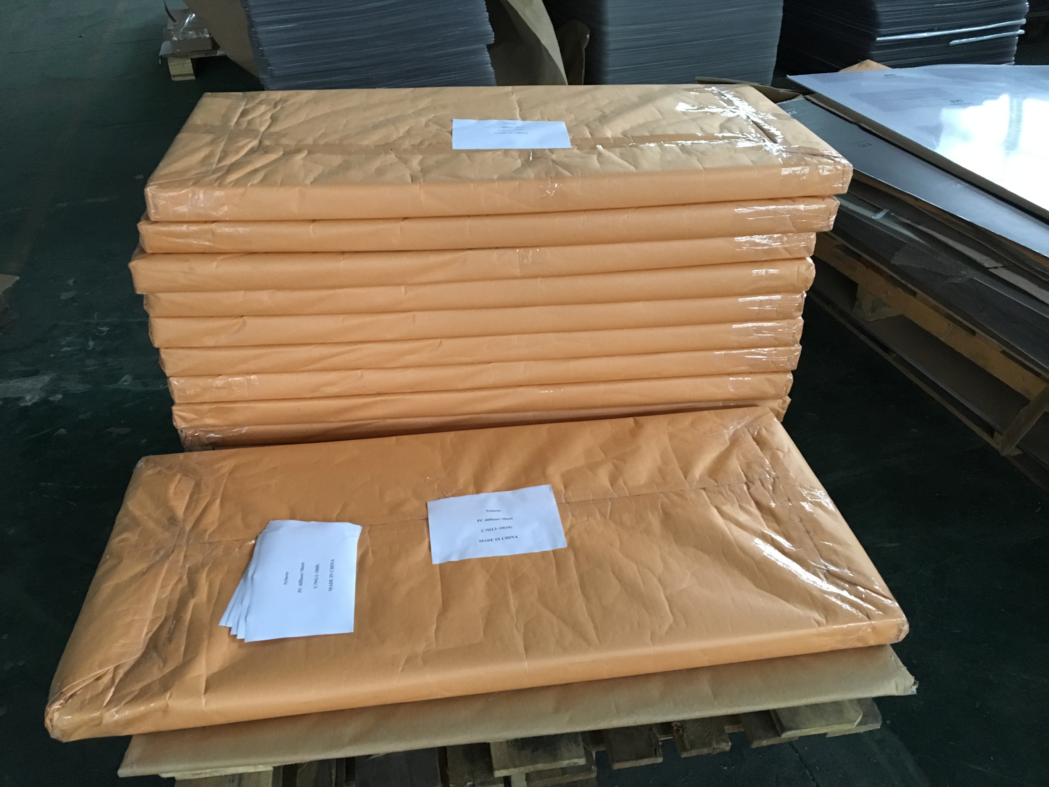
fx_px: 879
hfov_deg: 61.7
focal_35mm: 29
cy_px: 394
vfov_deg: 48.2
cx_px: 524
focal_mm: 4.15
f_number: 2.2
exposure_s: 1/17
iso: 200
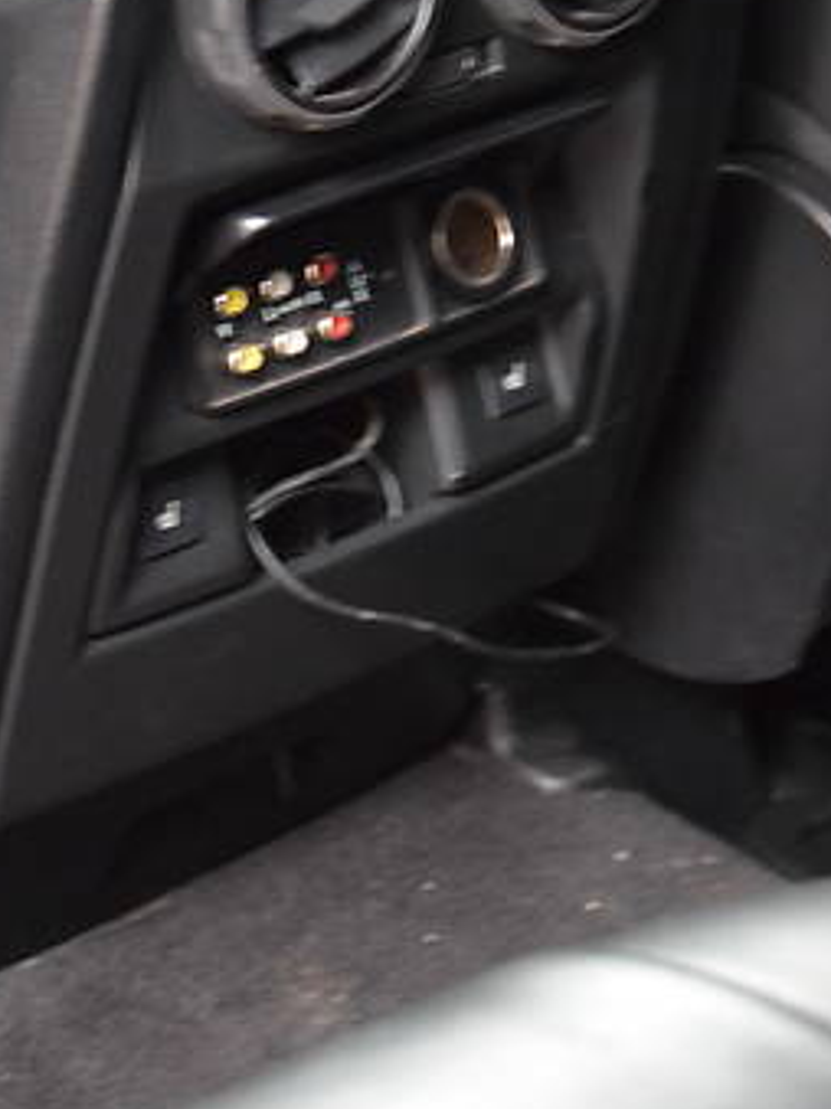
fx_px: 3678
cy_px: 173
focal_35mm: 115
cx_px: 299
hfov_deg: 12.9
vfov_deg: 17.0
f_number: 5.3
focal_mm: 45
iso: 3200
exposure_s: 1/15
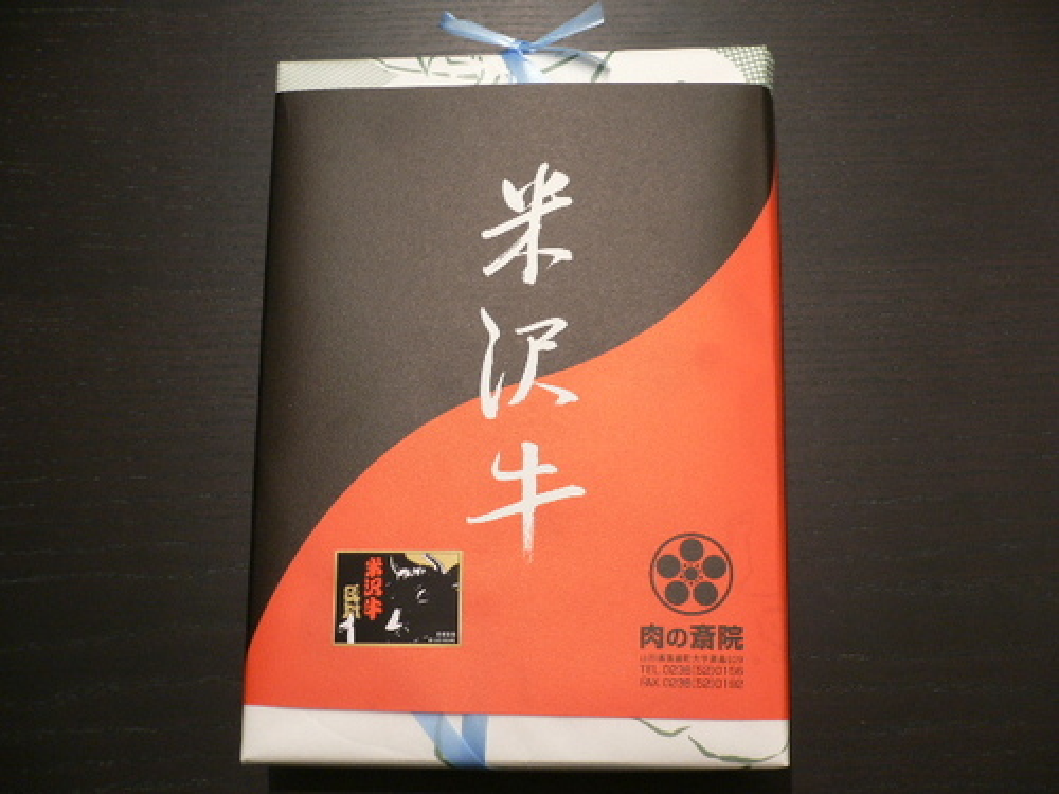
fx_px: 1071
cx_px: 530
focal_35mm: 35
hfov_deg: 52.6
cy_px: 397
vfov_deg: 40.7
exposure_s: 1/8
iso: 100
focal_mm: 5.8
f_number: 2.8
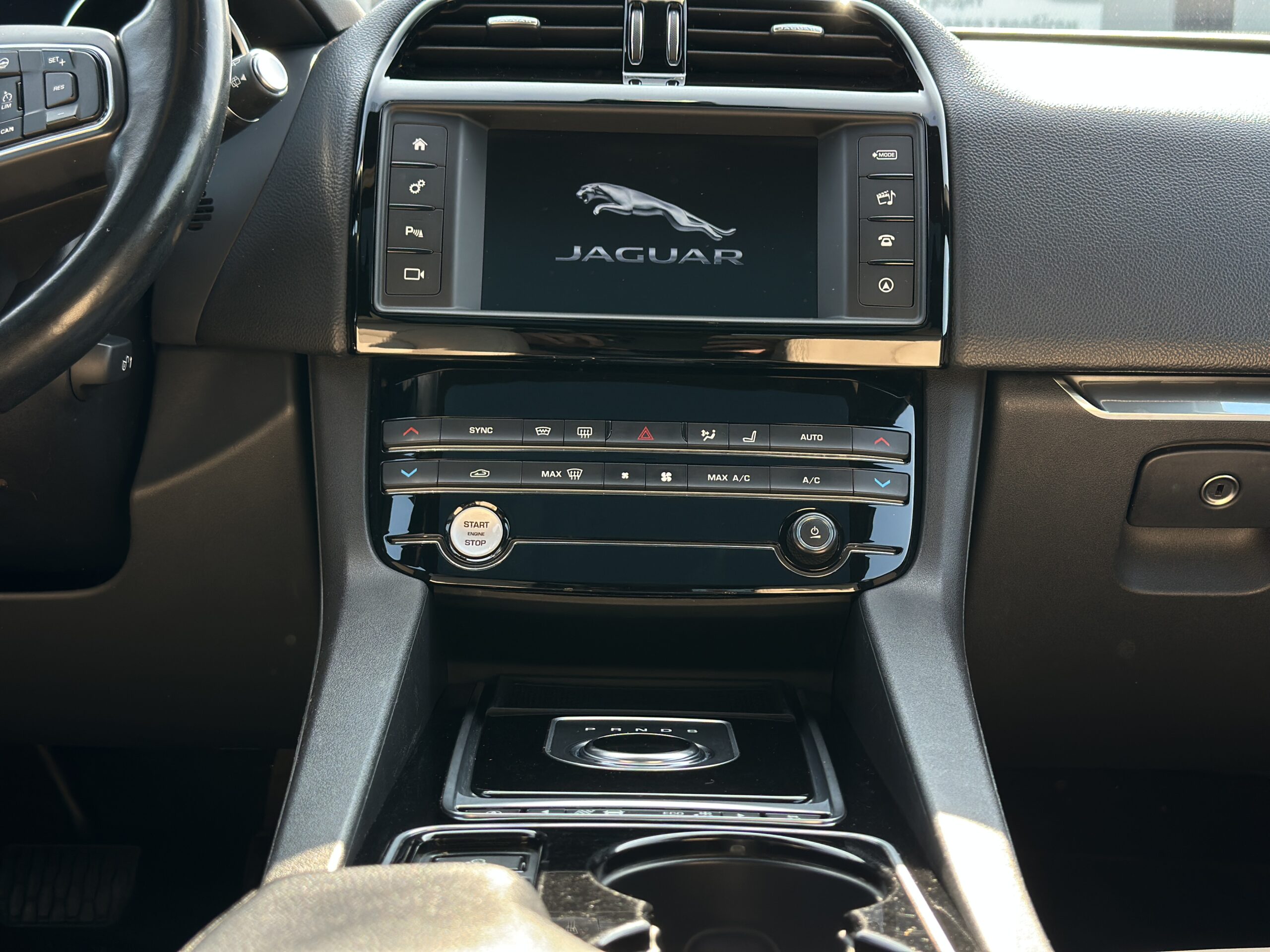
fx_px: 1761
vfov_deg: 30.3
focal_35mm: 48
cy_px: 476
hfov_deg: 39.7
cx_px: 635
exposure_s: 1/214
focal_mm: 6.86
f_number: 1.78
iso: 80
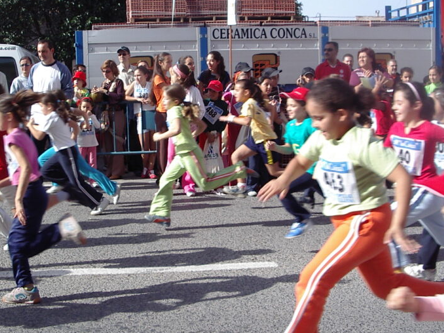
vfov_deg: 28.0
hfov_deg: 36.8
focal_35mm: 52
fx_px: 667
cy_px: 142
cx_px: 191
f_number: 4.8
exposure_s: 1/250
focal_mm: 5.8
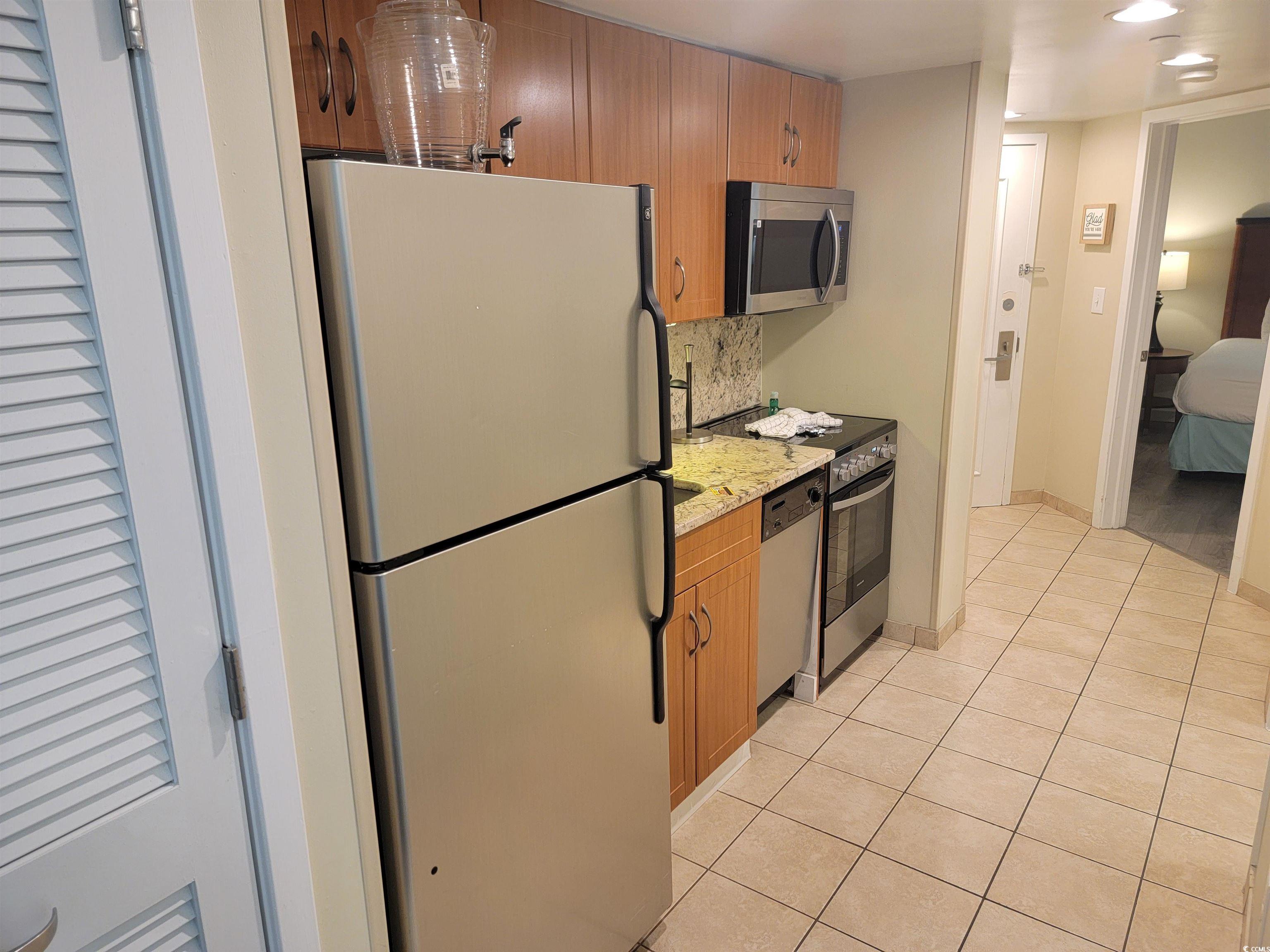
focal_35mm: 24
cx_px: 635
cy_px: 476
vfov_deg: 56.8
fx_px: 881
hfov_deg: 71.6
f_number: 1.8
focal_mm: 6.7
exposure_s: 1/60
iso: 200
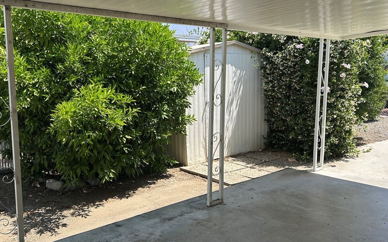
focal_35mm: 35
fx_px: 370
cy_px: 131
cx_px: 176
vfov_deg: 36.3
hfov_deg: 55.2
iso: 50
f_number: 1.5
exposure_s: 1/1698
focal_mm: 5.7
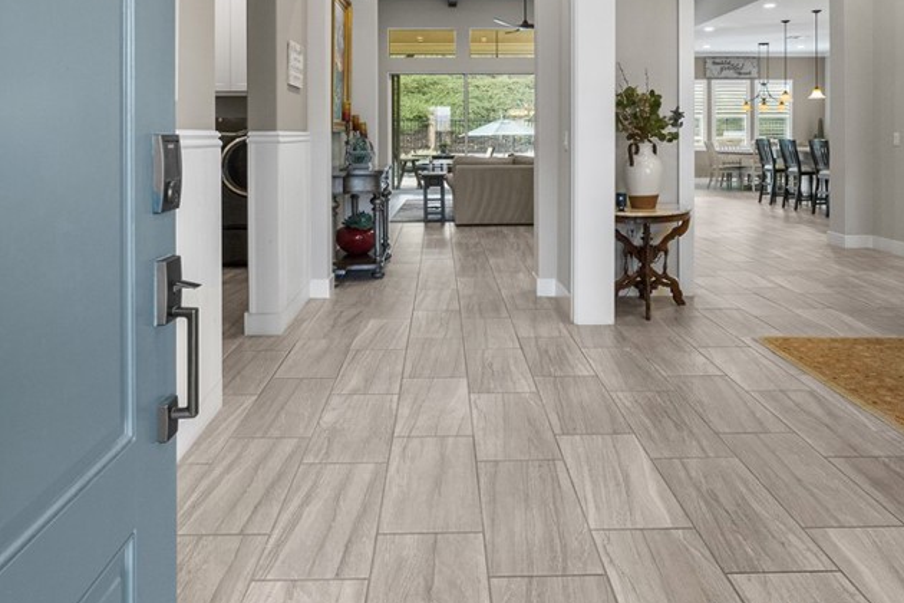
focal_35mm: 26
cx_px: 448
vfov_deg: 47.6
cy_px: 149
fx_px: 653
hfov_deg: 69.4
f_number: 9
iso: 1250
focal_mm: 16
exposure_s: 1/13
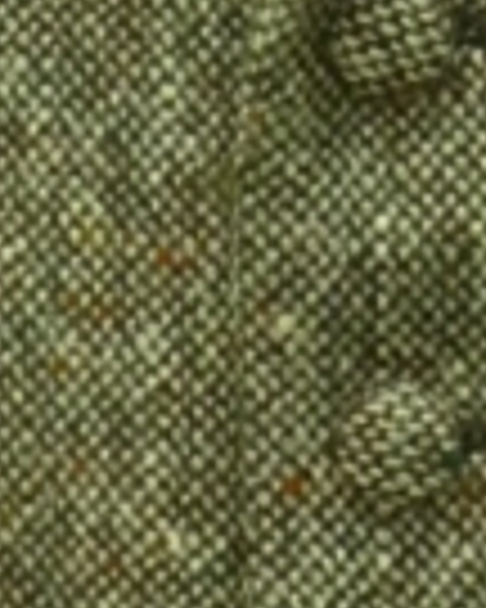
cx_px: 382
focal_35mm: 349
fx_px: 6275
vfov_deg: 5.5
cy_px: 158
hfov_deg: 4.4
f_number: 4.3
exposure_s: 1/15
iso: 400
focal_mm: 8.3
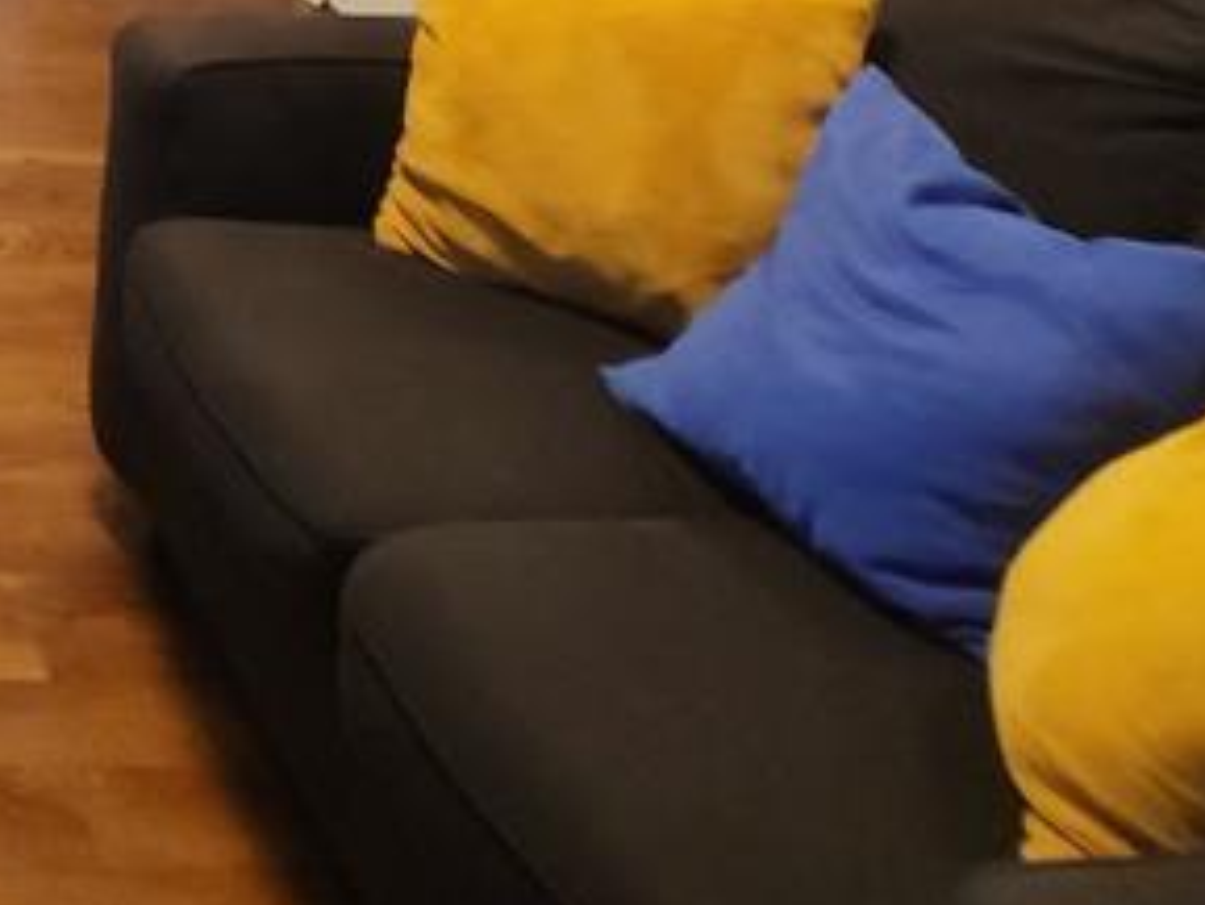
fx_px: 1602
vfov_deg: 25.0
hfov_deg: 30.4
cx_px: -442
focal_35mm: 46
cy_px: -413
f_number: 2.2
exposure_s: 1/40
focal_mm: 2.2
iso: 320
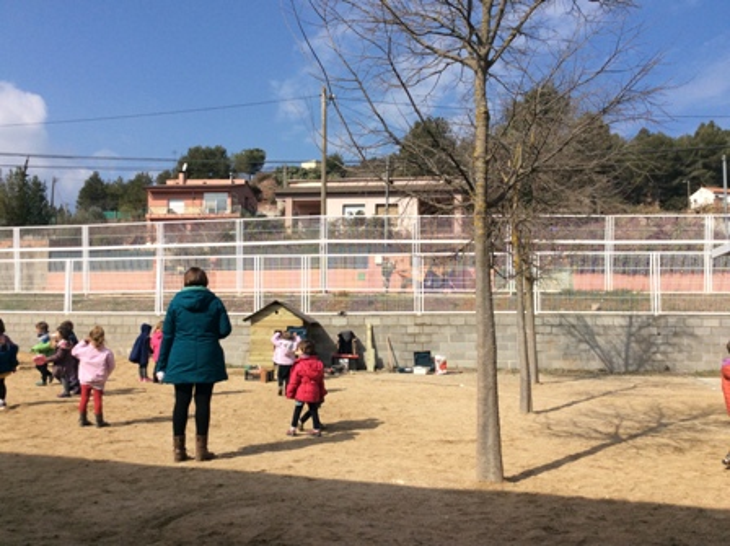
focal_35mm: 32
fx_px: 674
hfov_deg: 56.9
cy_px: 273
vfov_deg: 44.1
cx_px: 365
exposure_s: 1/1972
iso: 32
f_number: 2.4
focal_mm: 3.3
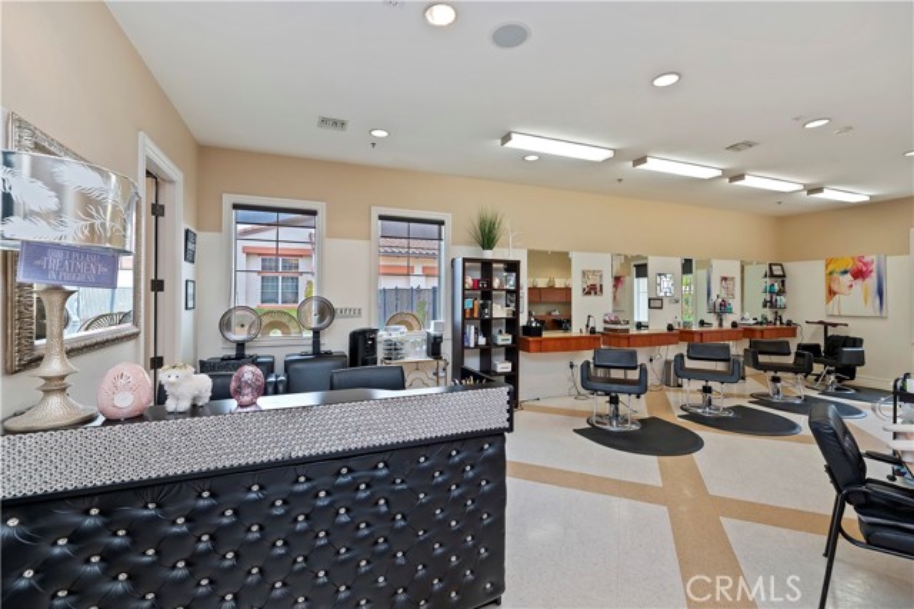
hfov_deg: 104.3
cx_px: 457
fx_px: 355
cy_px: 304
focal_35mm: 14
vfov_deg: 81.1
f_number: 5.6
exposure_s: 1/200
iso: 1250
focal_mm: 14
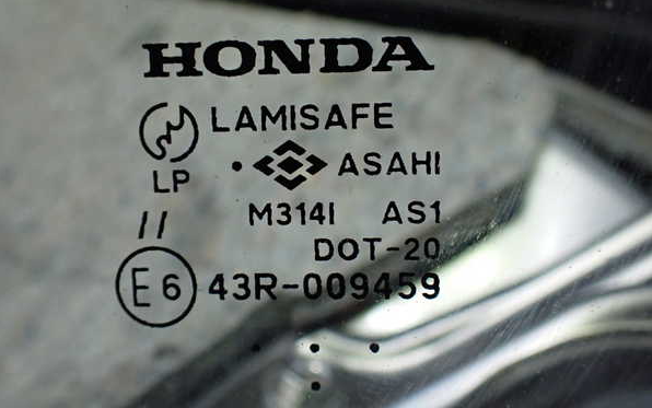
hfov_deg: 59.6
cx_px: 325
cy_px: 190
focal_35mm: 32
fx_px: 569
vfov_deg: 39.4
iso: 640
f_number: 2.3
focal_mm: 5.4
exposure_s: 1/125
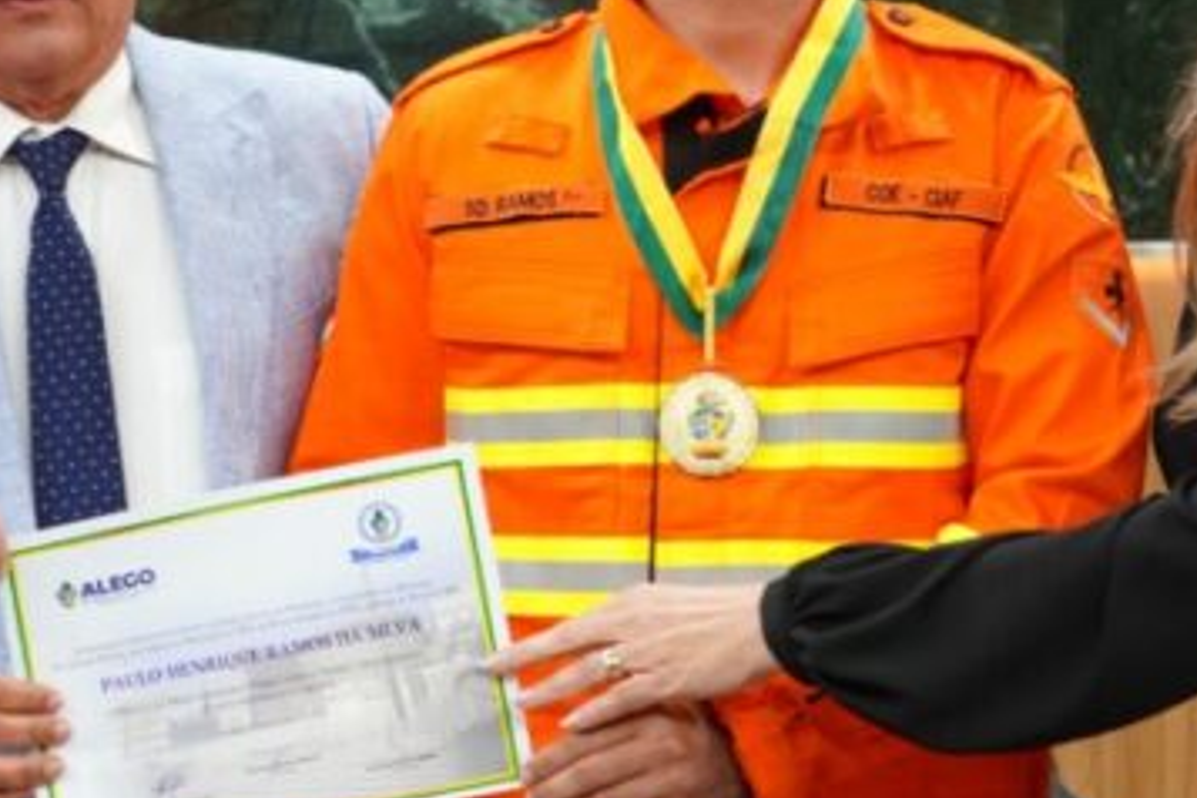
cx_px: 345
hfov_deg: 18.3
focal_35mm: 111
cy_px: 235
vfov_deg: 12.3
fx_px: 3690
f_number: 5
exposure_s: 1/160
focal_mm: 44
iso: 1000
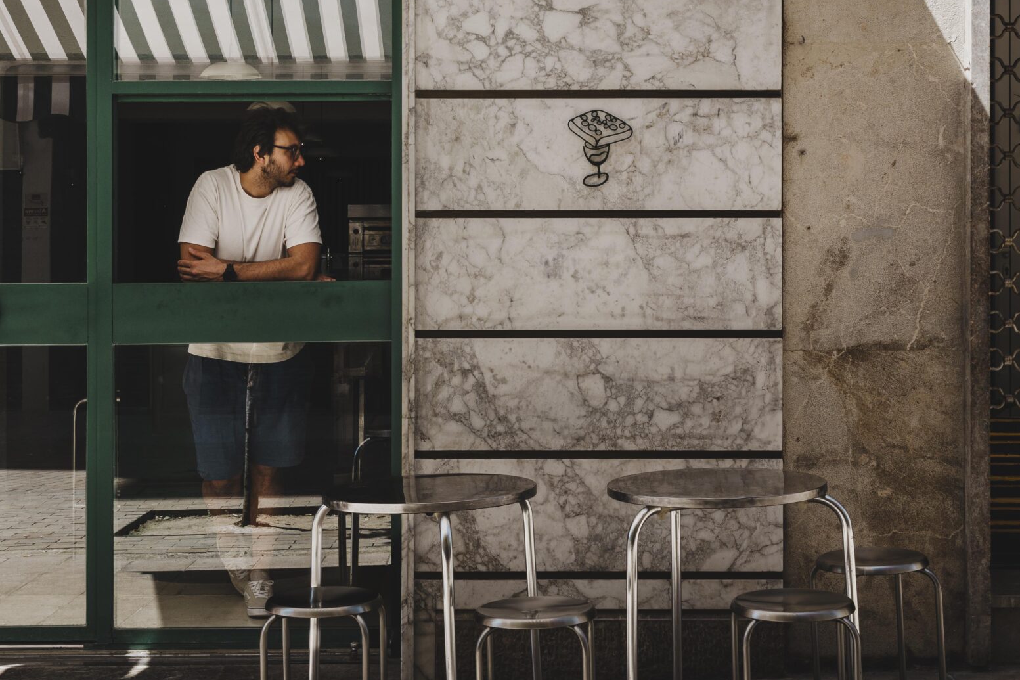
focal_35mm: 61
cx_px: 466
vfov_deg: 22.2
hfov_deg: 32.9
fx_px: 1728
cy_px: 246
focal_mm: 37
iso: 100
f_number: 16
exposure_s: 1/20
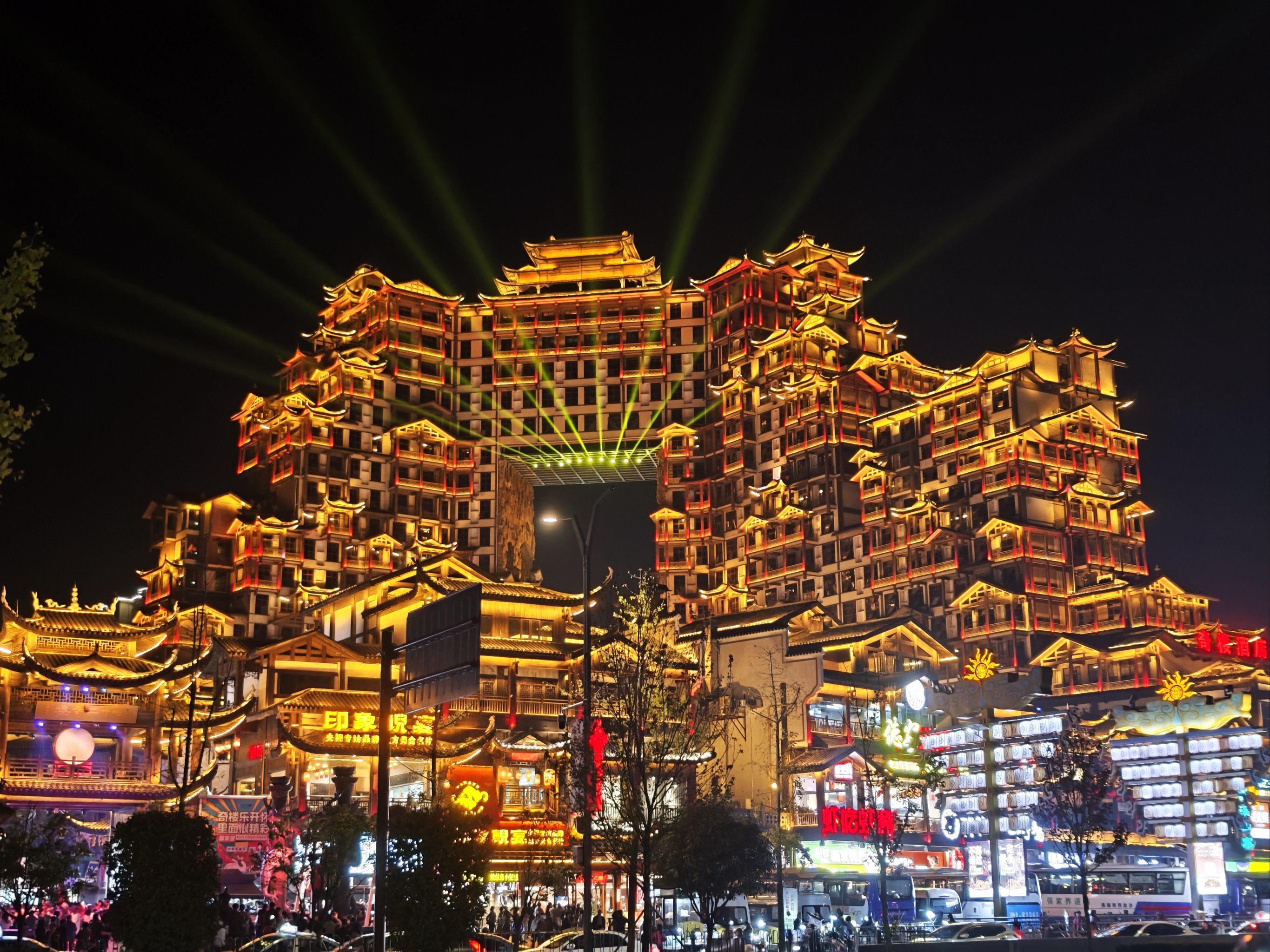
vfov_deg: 31.5
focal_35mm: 46
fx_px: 1688
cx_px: 635
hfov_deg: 41.2
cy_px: 476
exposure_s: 1/33.3
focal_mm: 8.72
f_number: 1.63
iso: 2000
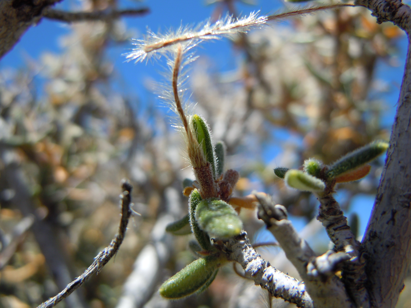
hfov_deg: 60.0
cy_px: 154
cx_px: 206
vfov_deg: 46.8
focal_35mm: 30
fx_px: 356
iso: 100
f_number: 3.5
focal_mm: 5.4
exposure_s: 1/640
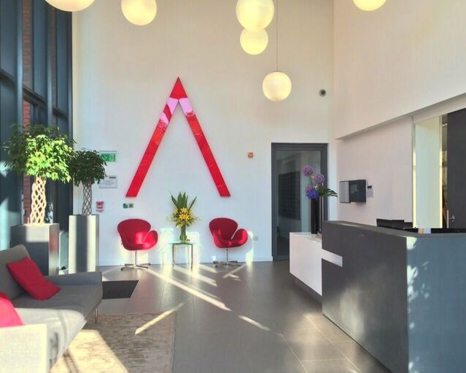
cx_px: 244
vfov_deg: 47.1
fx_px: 427
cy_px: 189
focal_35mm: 31
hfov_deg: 57.2
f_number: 2.2
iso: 32
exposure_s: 1/155
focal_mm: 4.15
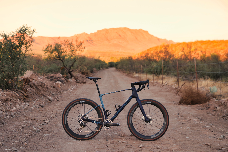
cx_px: 114
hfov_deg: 28.8
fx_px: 443
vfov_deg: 19.5
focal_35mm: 70
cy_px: 76
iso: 400
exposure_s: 1/200
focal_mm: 70
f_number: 5
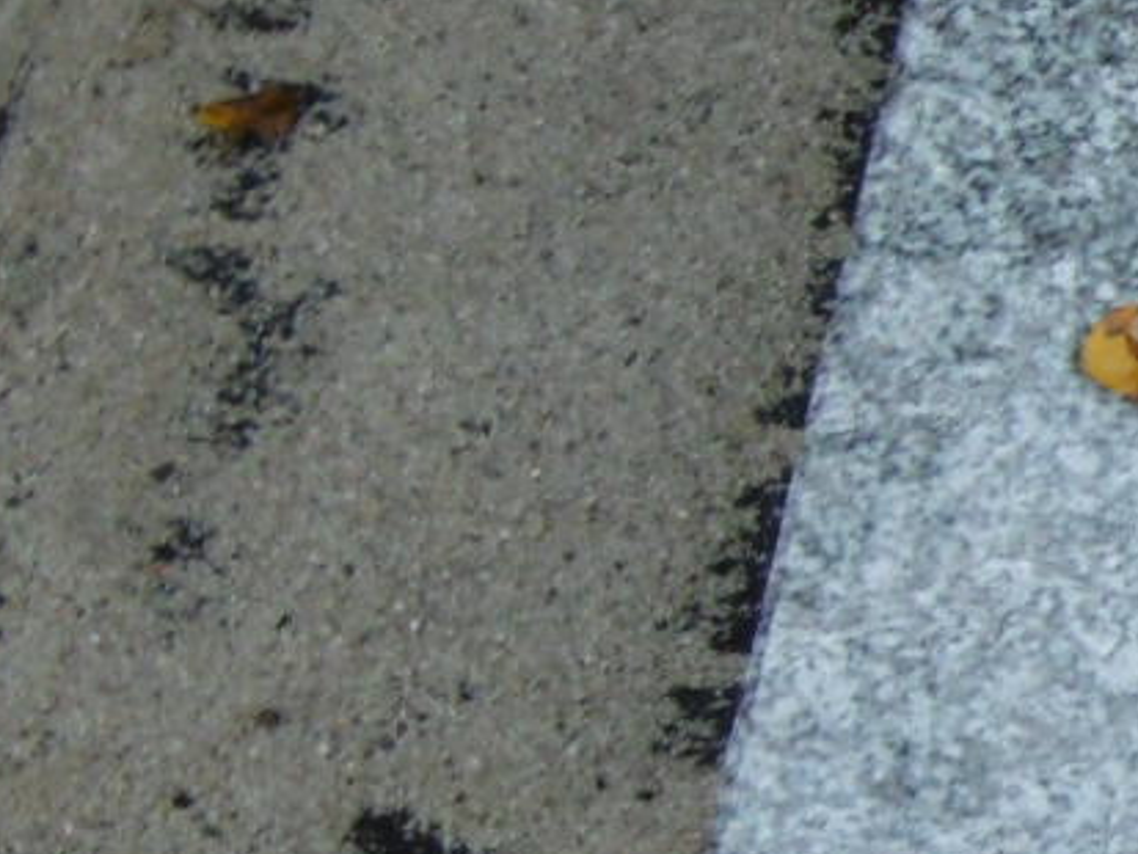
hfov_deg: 8.6
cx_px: 2612
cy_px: 851
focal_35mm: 213
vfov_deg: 7.0
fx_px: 7004
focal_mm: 7.7
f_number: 3.8
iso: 100
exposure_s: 1/60
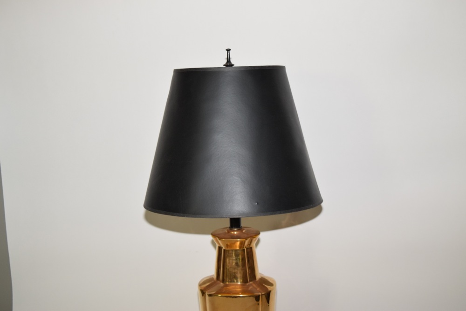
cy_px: 156
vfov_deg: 23.8
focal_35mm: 57
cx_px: 233
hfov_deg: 35.0
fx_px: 738
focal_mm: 38
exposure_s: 1/80
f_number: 4.8
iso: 800
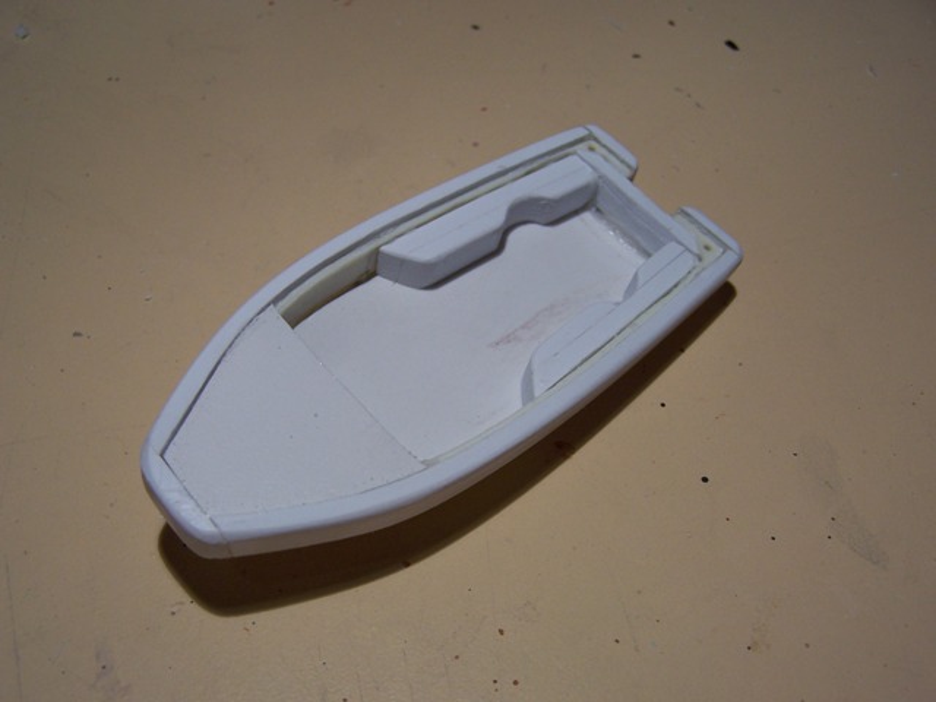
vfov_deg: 37.7
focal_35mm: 38
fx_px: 1028
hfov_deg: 49.0
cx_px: 468
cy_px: 351
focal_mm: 6.3
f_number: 2.8
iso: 80
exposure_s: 1/90
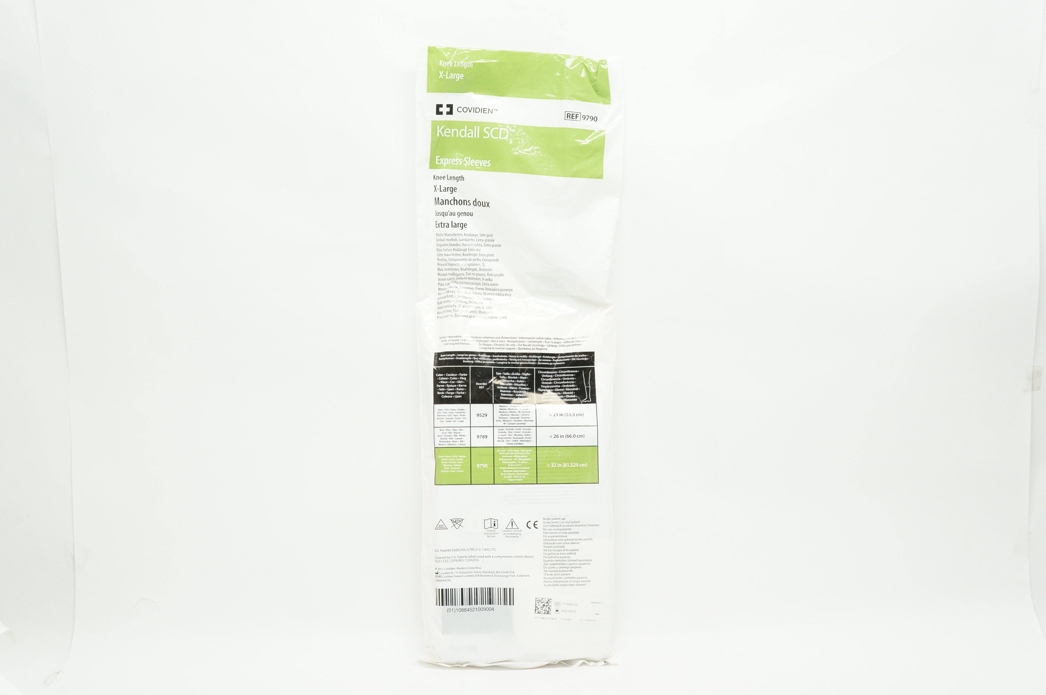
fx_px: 1132
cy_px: 348
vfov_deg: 34.1
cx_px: 523
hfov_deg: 49.6
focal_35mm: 39
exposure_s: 1/40
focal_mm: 26
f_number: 6.3
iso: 400
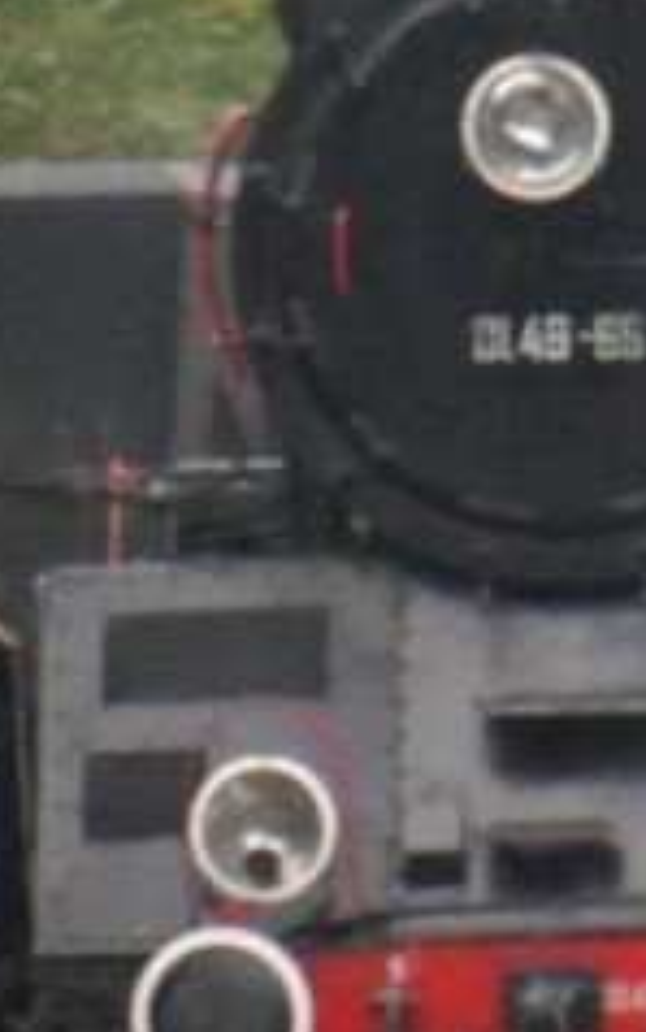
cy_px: 278
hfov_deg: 1.4
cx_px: 1565
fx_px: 27038
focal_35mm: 961
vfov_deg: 2.2
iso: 640
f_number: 5.9
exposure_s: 1/60
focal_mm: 46.8
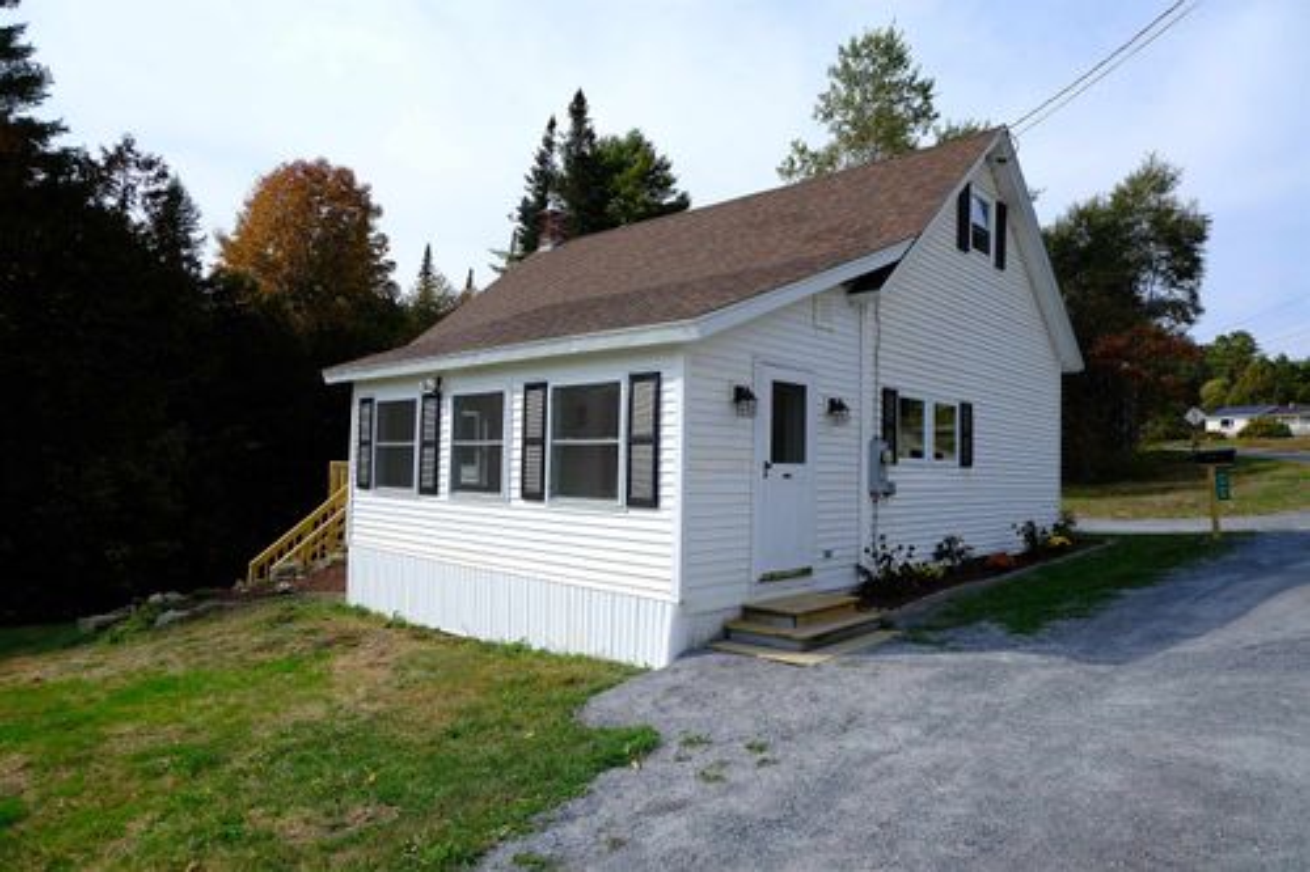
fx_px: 837
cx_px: 655
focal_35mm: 23
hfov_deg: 76.1
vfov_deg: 55.1
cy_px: 436
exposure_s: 1/550
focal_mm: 15
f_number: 5.6
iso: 160
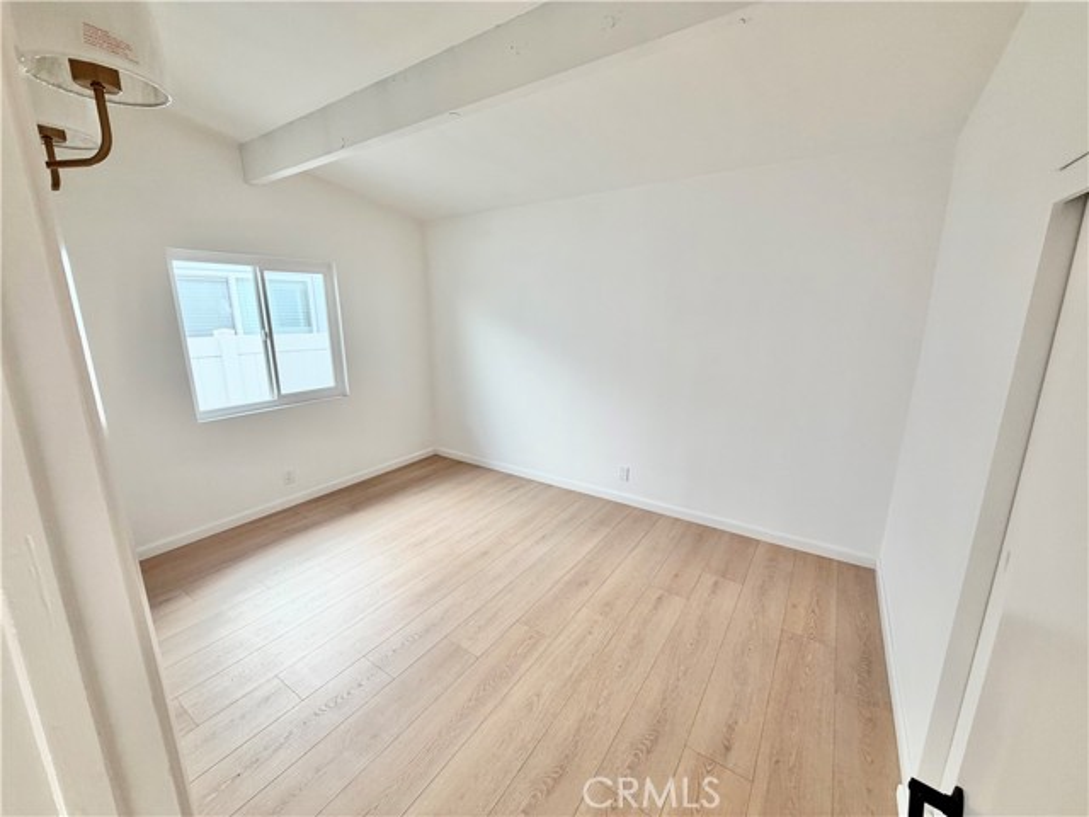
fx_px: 440
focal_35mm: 14
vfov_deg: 85.7
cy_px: 408
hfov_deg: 102.1
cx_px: 544
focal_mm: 2.22
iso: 125
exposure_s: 1/121
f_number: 2.2
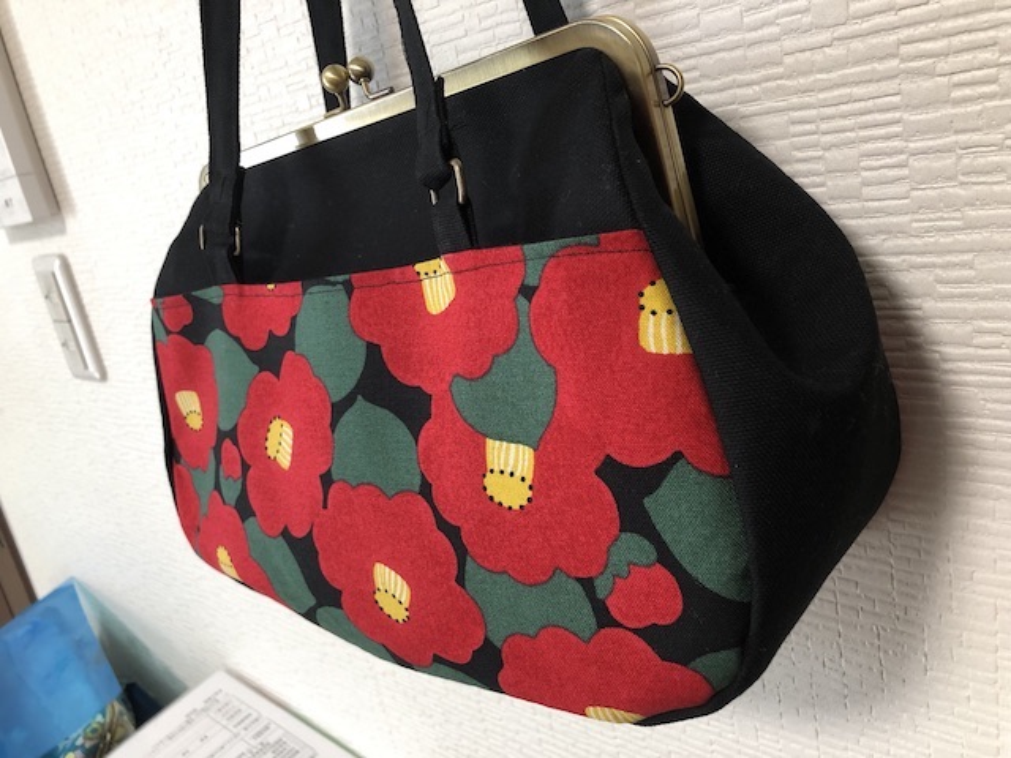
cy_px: 379
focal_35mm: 28
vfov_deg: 49.7
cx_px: 506
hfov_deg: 63.4
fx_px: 818
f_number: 1.8
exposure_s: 1/17
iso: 40
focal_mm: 3.99
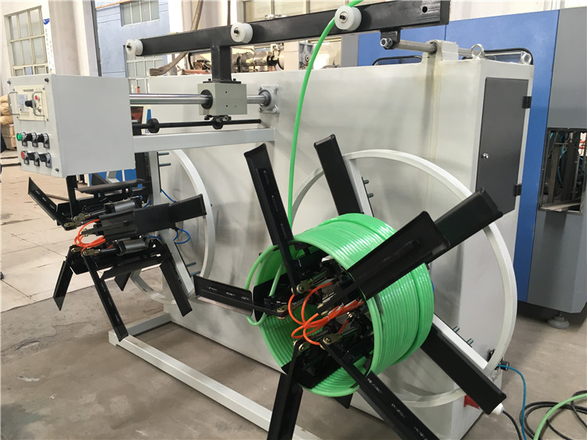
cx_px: 294
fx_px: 492
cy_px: 220
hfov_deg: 61.7
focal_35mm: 29
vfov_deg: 48.2
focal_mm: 4.15
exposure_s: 1/33
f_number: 2.2
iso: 80
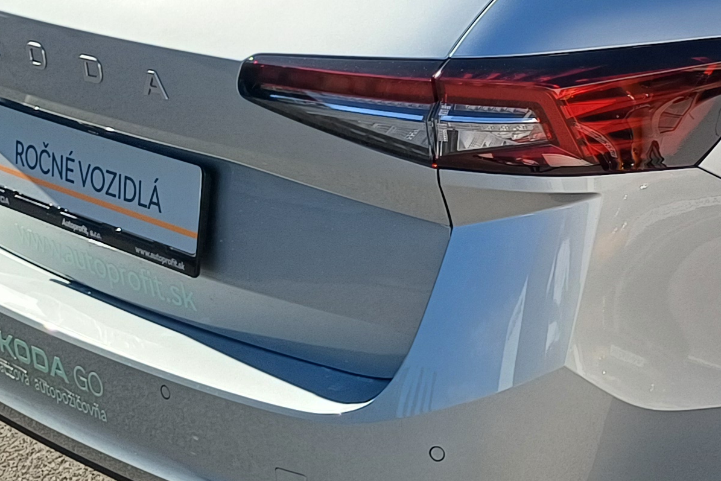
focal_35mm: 87
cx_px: 786
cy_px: 228
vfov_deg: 15.7
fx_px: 1743
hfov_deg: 22.1
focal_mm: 4.65
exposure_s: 1/712
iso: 50
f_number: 1.8
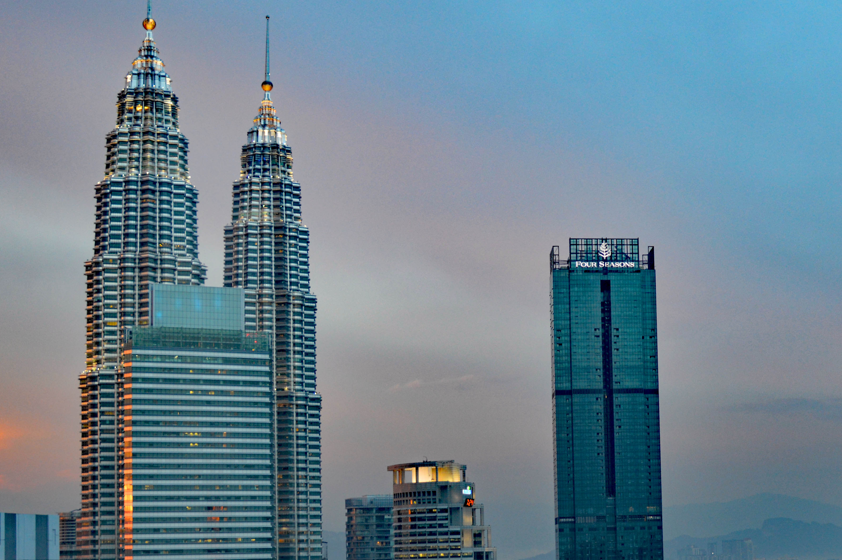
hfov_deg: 32.0
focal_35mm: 61
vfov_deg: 22.1
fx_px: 1426
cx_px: 675
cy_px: 391
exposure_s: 1/25
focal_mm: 24
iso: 360
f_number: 4
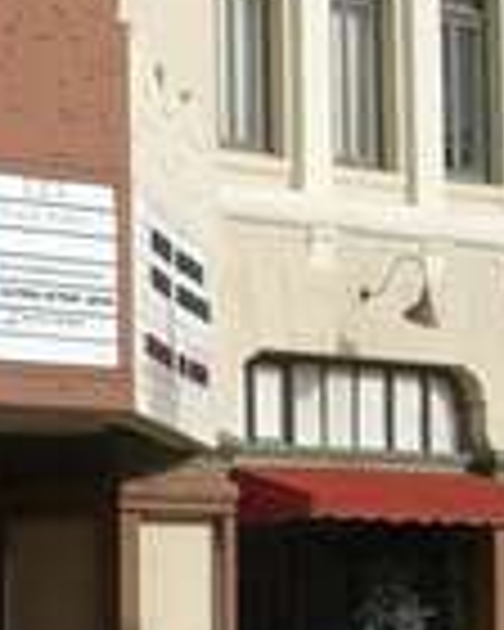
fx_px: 3953
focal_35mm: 212
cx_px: -338
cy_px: 22
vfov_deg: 9.1
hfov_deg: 7.1
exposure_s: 1/640
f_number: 4.3
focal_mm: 6.2
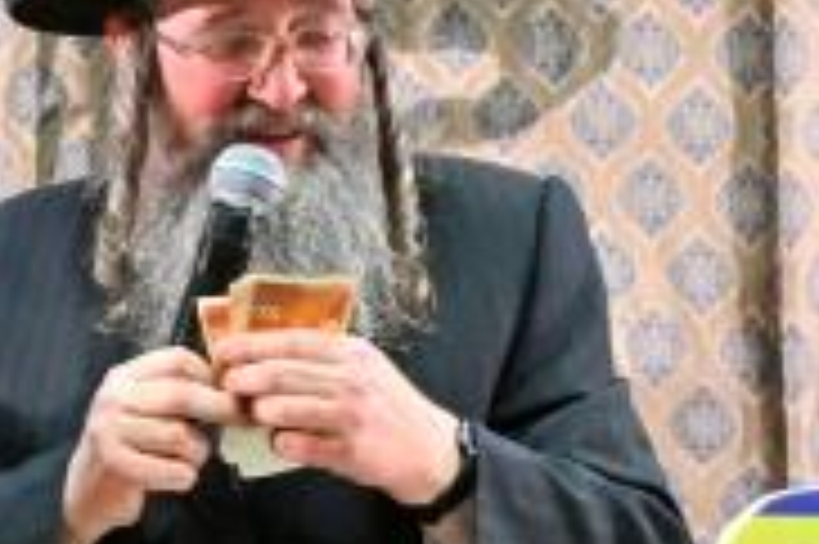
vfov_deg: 10.1
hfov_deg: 14.5
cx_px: -256
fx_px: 3068
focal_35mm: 135
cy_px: 308
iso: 1600
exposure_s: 1/200
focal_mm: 24
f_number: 4
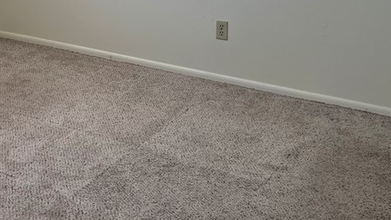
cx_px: 46
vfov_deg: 17.3
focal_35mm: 66
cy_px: -58
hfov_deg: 30.6
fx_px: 684
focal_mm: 5.7
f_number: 1.5
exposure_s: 1/164
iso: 64
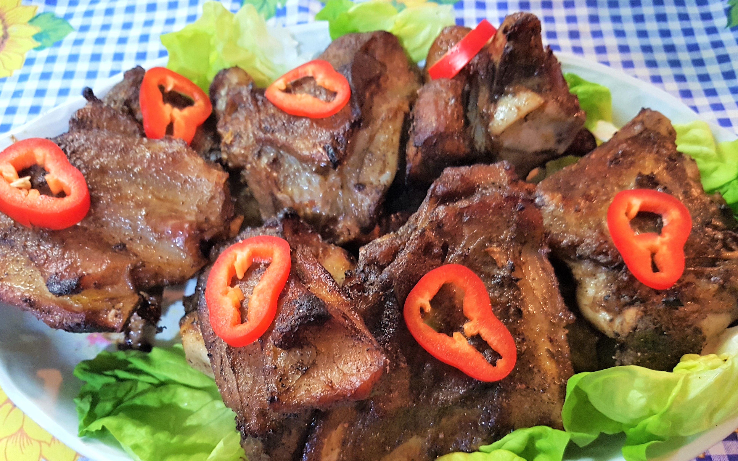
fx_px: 563
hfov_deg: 66.5
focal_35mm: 28
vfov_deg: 44.3
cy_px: 276
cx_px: 367
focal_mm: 4.2
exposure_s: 1/50
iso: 400
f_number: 1.7
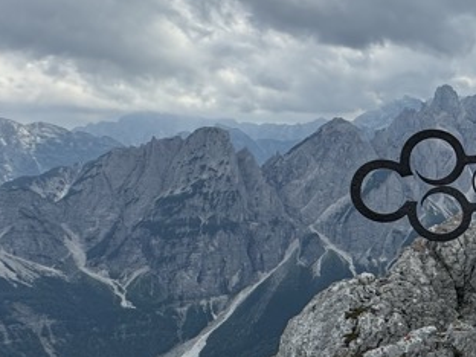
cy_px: 230
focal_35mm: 46
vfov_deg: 31.3
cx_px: 697
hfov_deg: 28.5
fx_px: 633
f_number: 2.2
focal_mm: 2.22
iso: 50
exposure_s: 1/1477
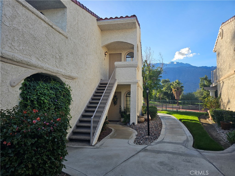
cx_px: 118
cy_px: 88
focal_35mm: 23
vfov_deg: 58.9
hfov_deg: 73.9
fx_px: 156
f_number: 1.8
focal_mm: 5.4
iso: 25
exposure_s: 1/771
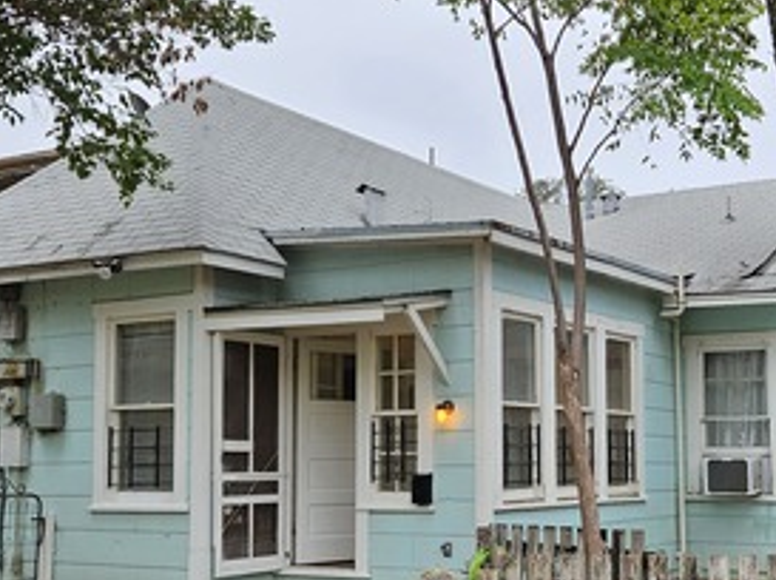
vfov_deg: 26.9
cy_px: 358
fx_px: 1209
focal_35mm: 54
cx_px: 560
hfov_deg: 35.0
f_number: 1.8
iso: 25
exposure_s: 1/266
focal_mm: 5.4
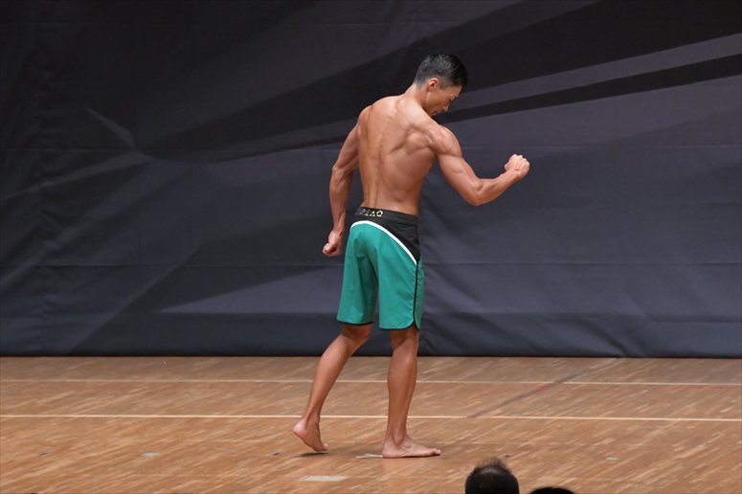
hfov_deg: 7.2
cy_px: 247
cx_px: 371
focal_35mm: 285
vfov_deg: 4.8
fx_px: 5871
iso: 6400
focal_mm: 190
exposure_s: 1/400
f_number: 5.6
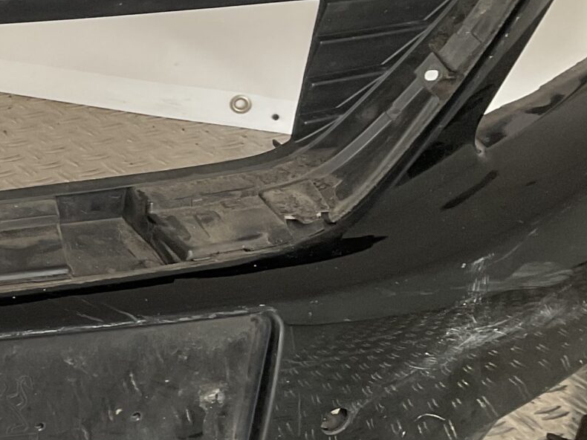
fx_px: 1594
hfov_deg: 18.6
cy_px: 173
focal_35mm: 94
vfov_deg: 15.7
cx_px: -275
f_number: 1.8
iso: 40
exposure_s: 1/60
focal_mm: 3
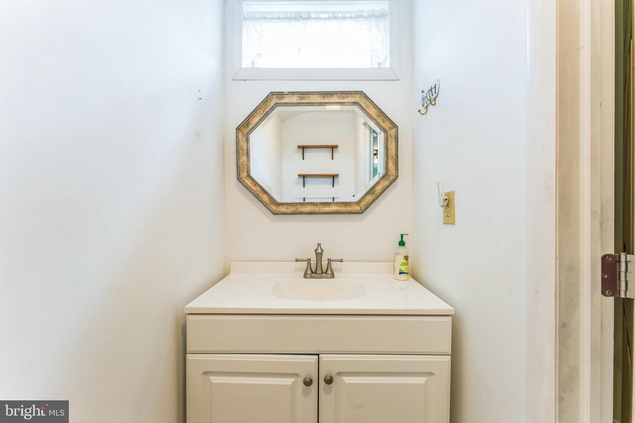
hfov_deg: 104.3
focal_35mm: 14
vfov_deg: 81.2
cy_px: 212
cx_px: 318
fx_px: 247
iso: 400
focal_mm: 14
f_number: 9
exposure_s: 1/5
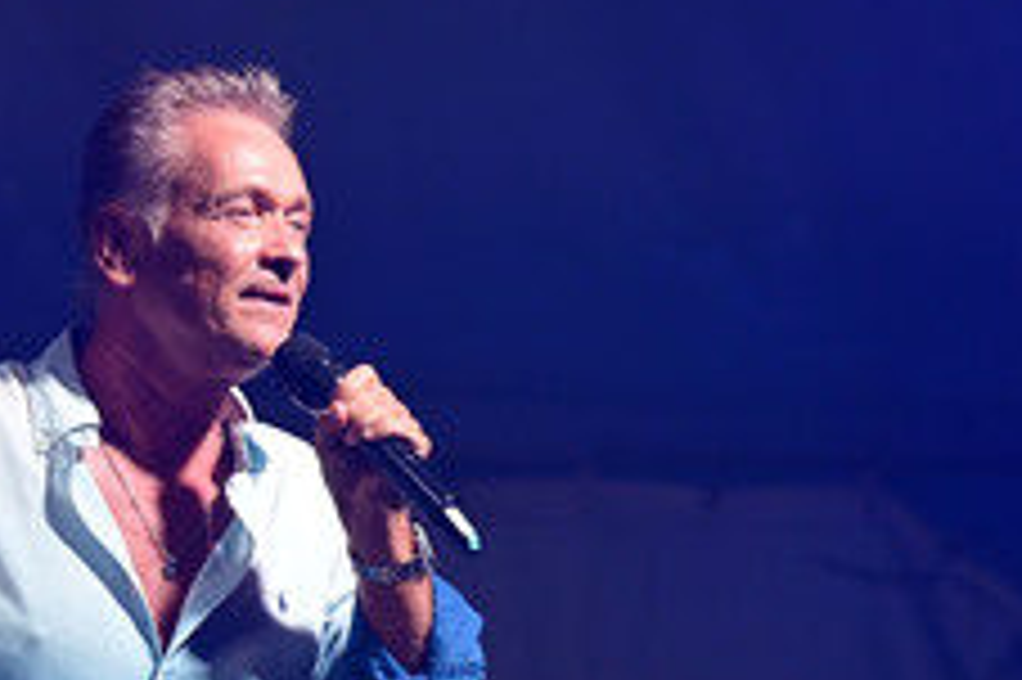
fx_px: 10439
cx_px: 214
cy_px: 540
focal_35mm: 368
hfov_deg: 5.6
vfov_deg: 3.7
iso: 1600
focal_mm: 185
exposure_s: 1/400
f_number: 2.8
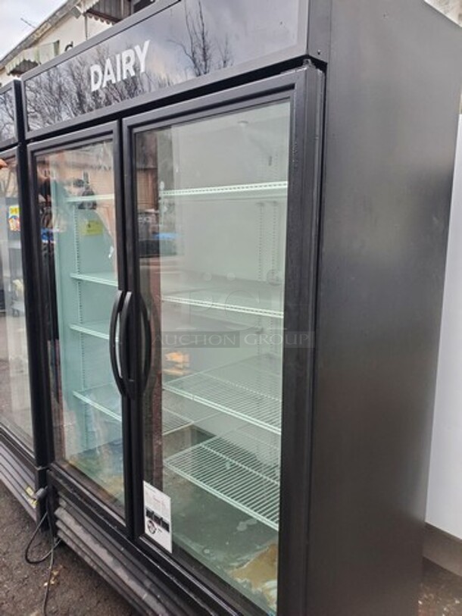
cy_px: 308
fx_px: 463
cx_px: 231
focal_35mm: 26
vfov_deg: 67.3
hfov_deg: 53.1
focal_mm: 4.3
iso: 320
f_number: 2.4
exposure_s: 1/100
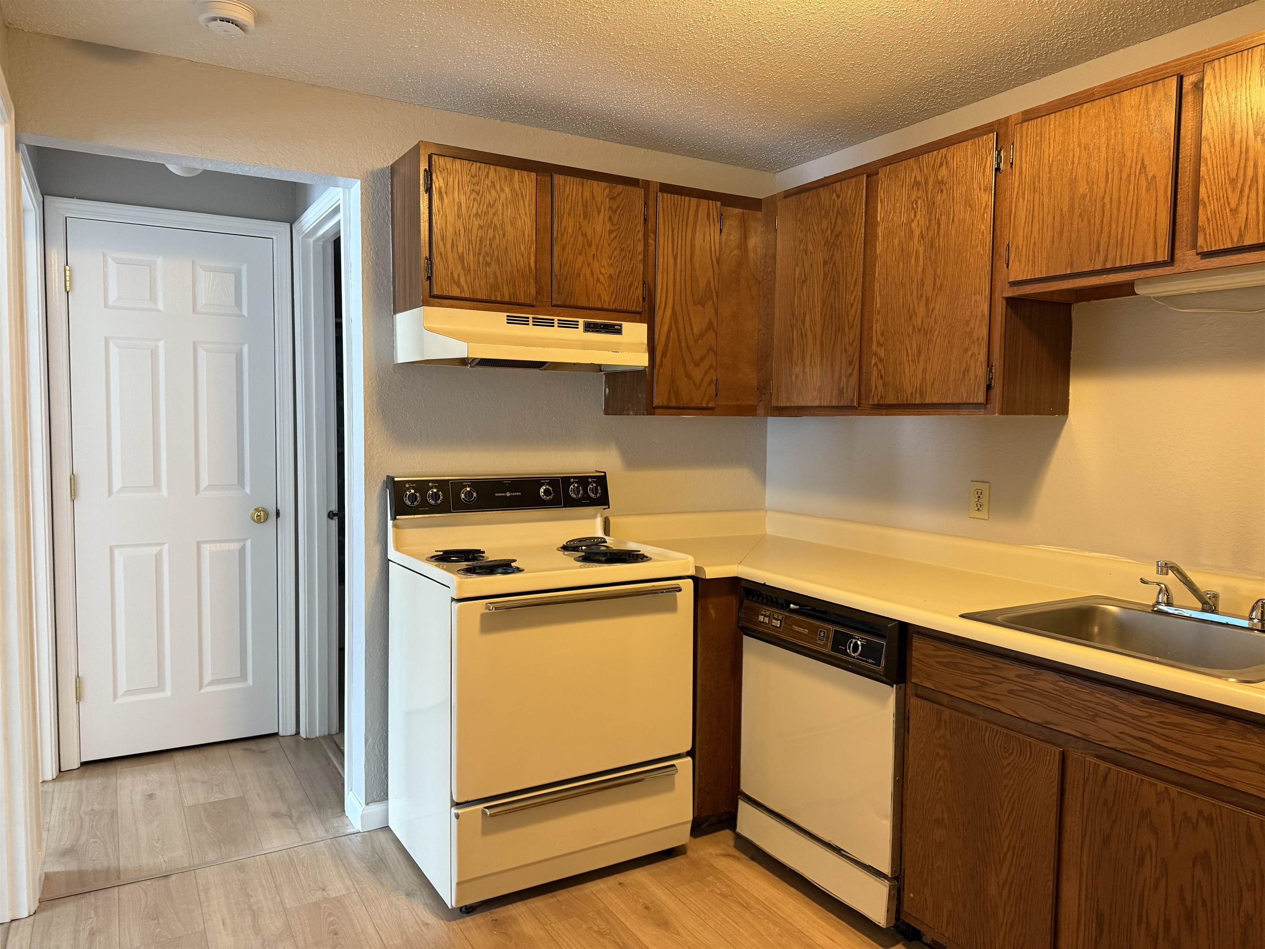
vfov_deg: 56.8
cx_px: 632
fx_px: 877
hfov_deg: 71.6
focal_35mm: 24
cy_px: 474
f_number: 1.78
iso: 250
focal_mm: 6.76
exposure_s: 1/60
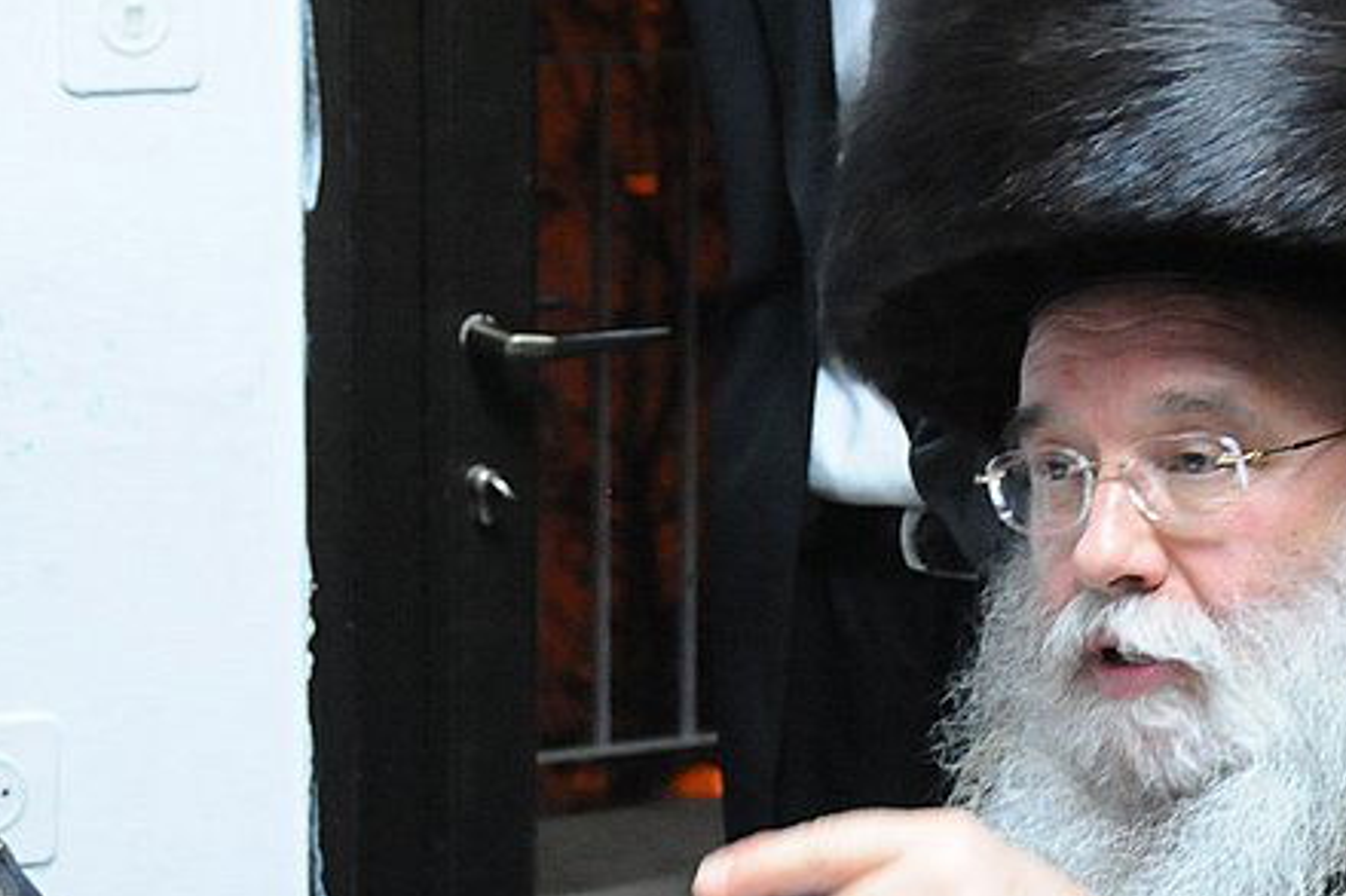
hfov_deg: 14.8
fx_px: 5195
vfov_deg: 9.8
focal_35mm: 139
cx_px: 587
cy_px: 745
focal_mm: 34
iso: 1600
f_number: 4.2
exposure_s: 1/40
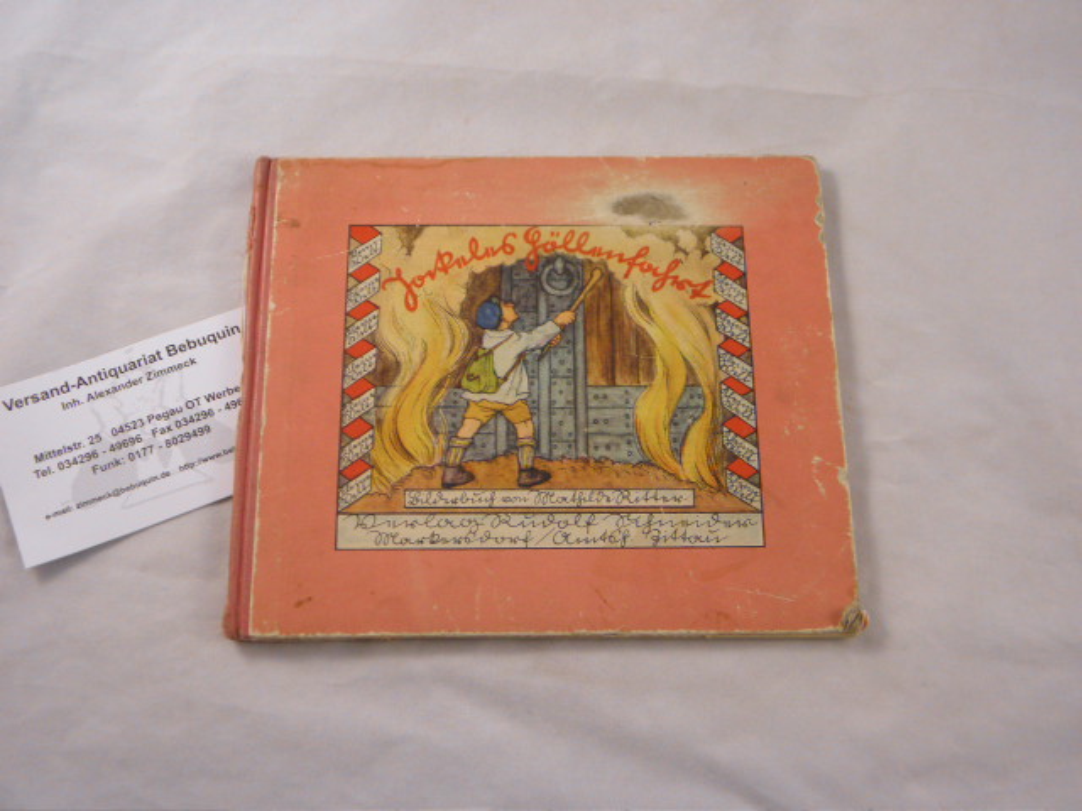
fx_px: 1282
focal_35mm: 41
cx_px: 541
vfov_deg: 35.1
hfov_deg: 45.8
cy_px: 406
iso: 100
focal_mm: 7.5
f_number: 3.8
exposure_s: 1/60
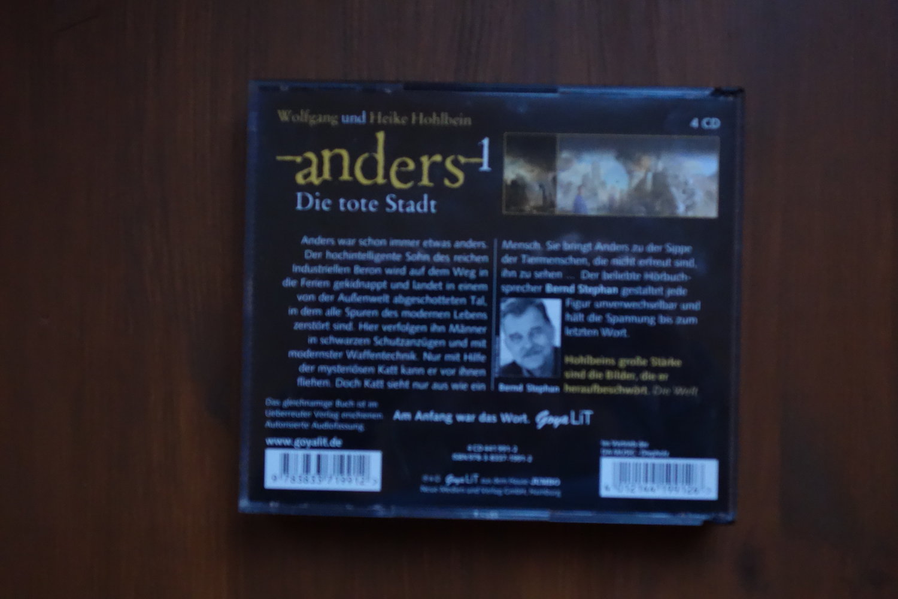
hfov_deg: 37.5
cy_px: 300
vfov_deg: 25.5
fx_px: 1322
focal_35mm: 53
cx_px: 449
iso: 3200
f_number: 3.5
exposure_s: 1/30
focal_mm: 19.53
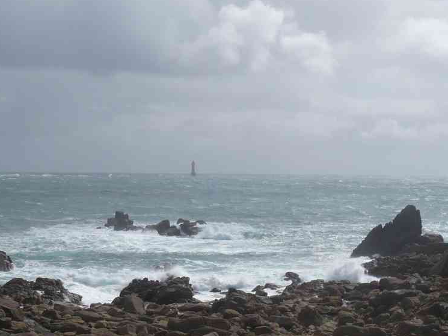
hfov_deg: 24.1
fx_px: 1048
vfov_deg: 18.2
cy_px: 168
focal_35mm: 81
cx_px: 225
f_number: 9
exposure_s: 1/500
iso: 100
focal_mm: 7.5
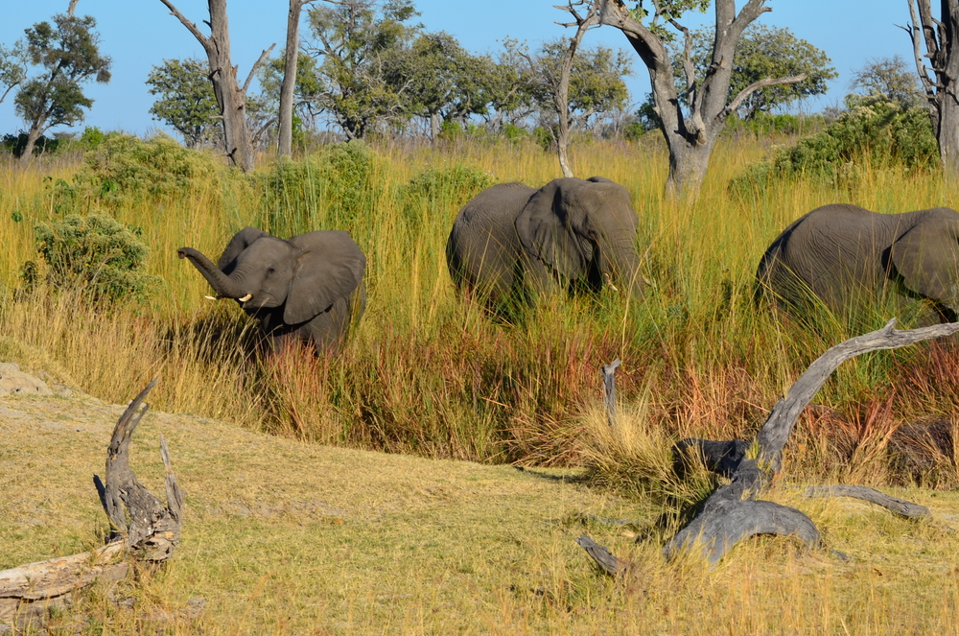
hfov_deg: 10.7
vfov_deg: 7.1
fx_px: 5106
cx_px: 598
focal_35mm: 192
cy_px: 269
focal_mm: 100
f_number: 11
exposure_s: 1/125
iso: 100
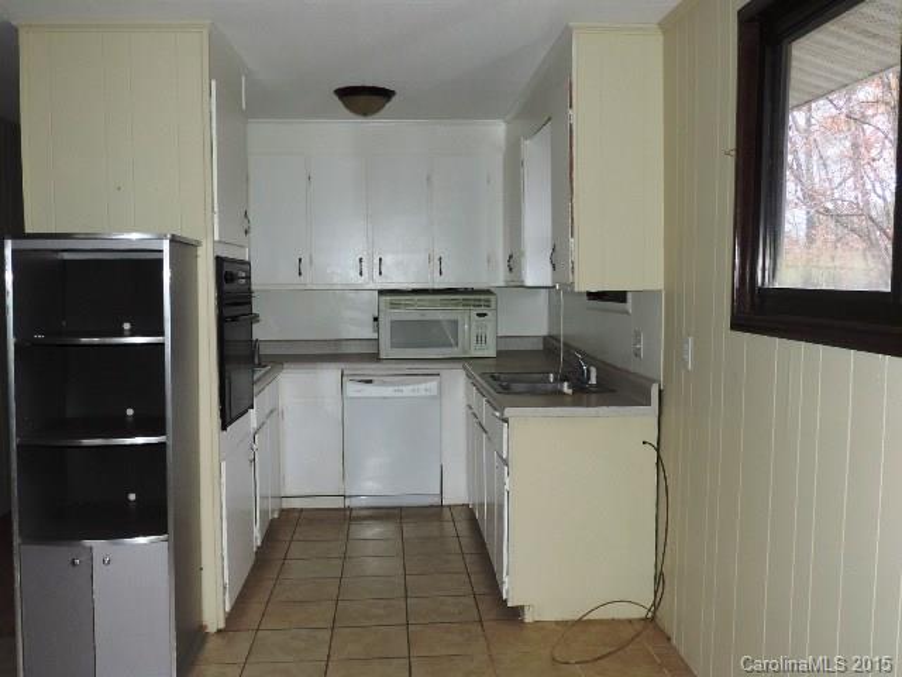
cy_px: 338
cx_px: 451
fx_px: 860
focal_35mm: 33
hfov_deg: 55.4
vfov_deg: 42.9
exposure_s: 1/30
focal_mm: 5.8
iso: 200
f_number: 3.2
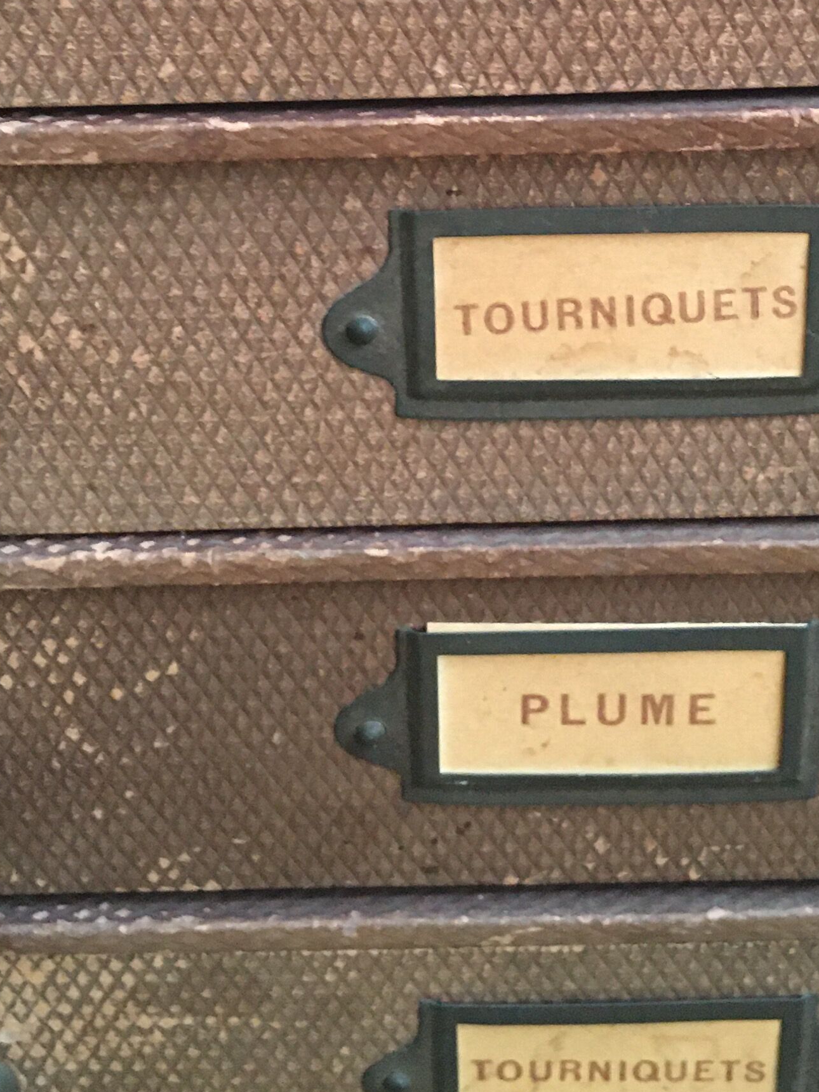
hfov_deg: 21.6
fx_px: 2145
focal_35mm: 68
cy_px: 93
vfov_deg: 27.5
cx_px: 503
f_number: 2.2
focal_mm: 4.15
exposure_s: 1/17
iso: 200
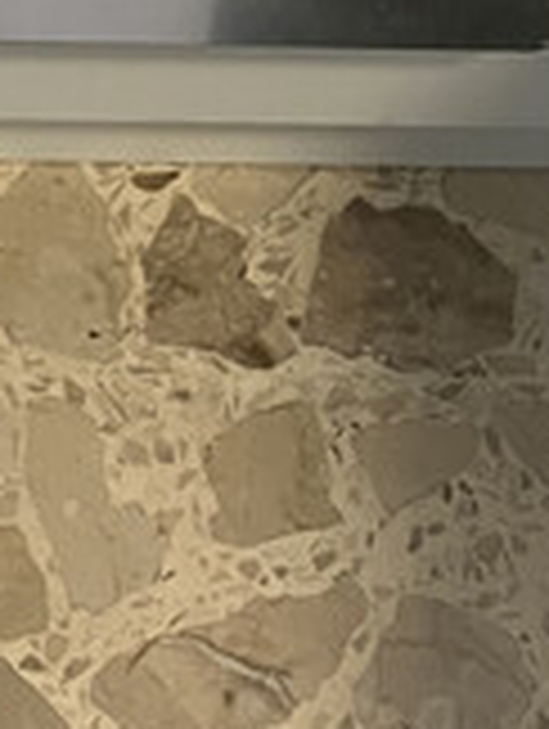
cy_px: -688
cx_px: -50
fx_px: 2911
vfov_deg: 12.7
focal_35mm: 138
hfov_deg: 10.6
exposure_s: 1/60
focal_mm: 3.99
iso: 160
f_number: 1.8
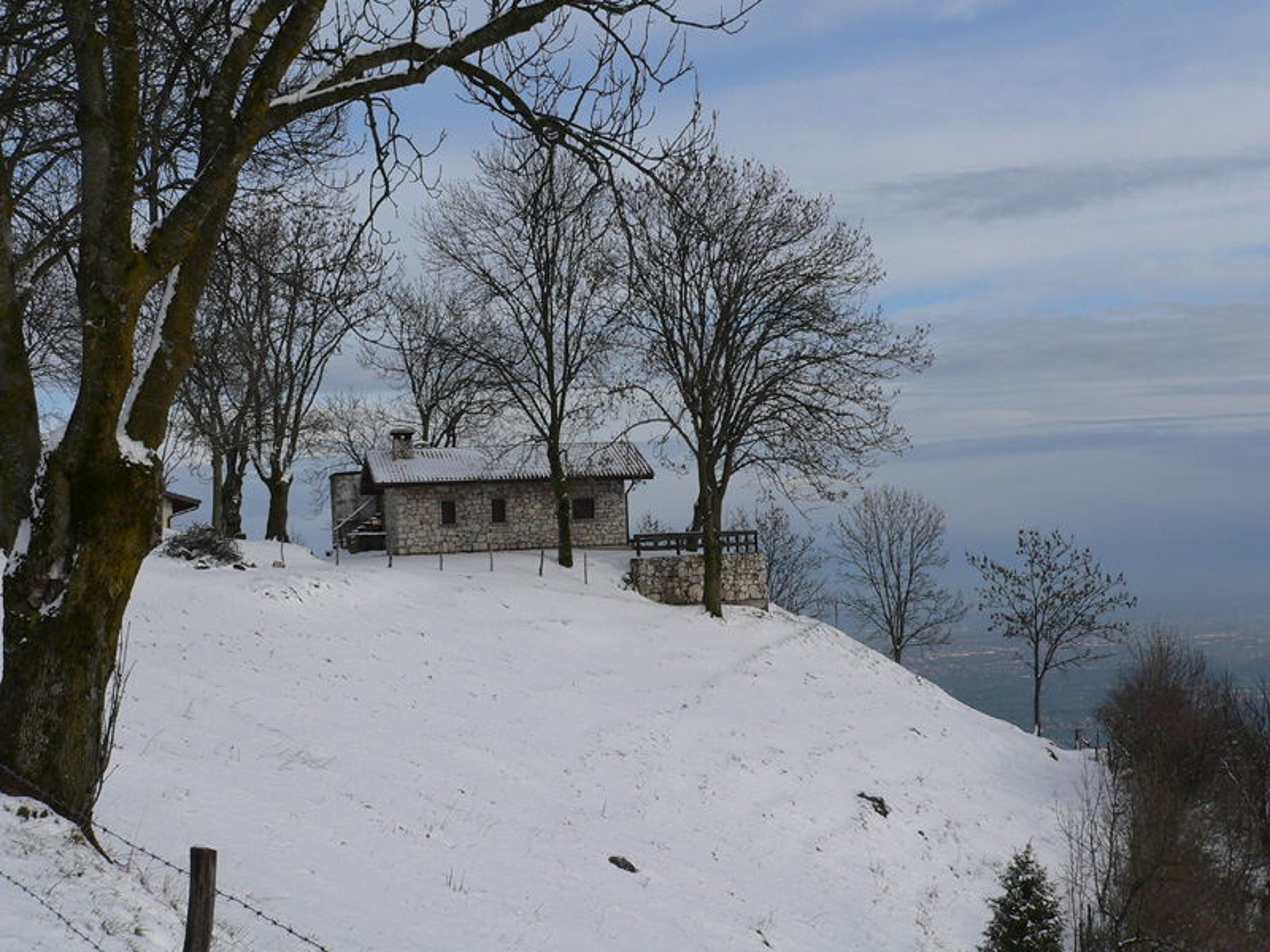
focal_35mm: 56
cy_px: 476
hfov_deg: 34.3
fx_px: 2055
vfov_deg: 26.1
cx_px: 635
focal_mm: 9.4
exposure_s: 1/500
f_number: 5.2
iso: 80
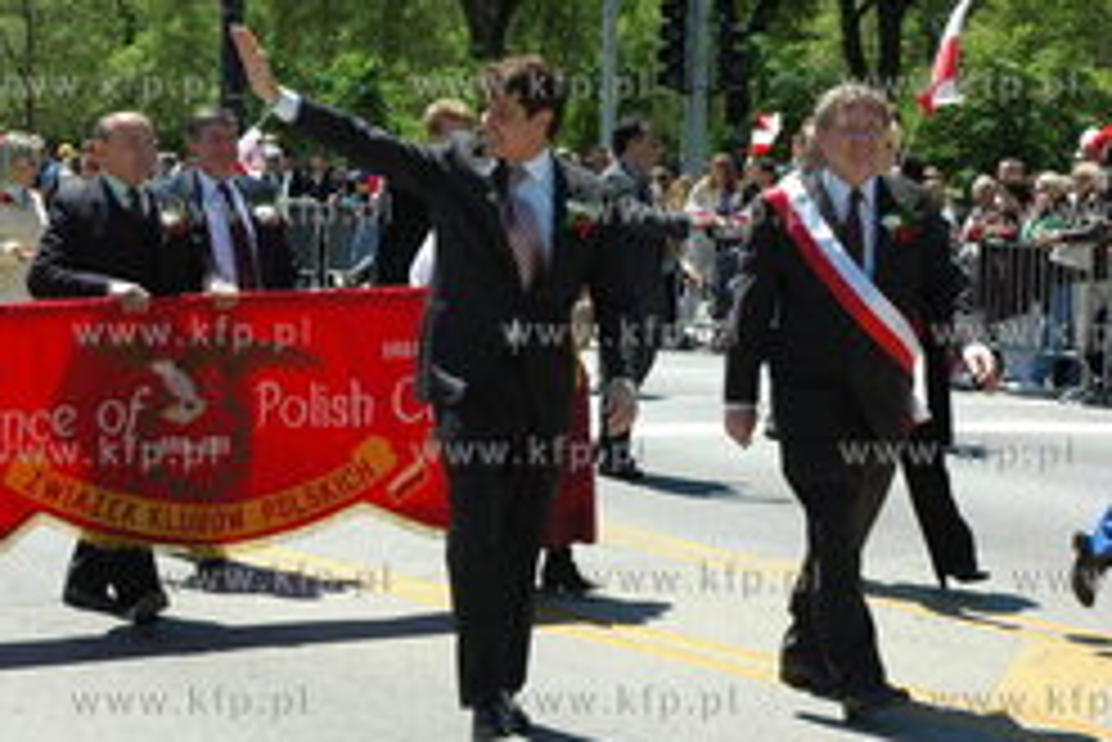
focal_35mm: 97
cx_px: 432
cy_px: 270
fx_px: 2998
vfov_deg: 14.1
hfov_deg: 21.0
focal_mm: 40
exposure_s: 1/640
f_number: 11
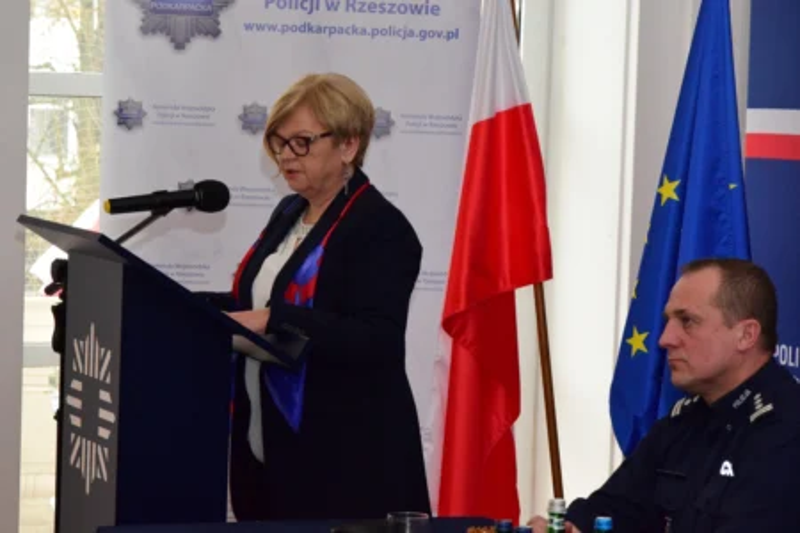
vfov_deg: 10.2
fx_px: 3000
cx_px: 400
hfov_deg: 15.2
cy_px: 266
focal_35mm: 135
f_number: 10
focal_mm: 90
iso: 3200
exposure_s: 1/80
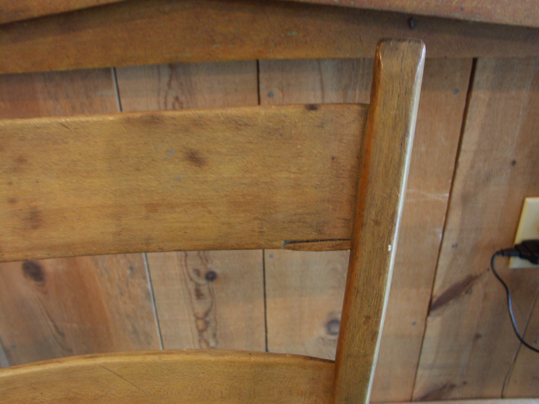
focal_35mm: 32
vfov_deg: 44.2
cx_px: 270
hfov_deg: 56.8
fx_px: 498
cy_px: 202
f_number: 2.8
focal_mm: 8.27
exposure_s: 1/8
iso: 200
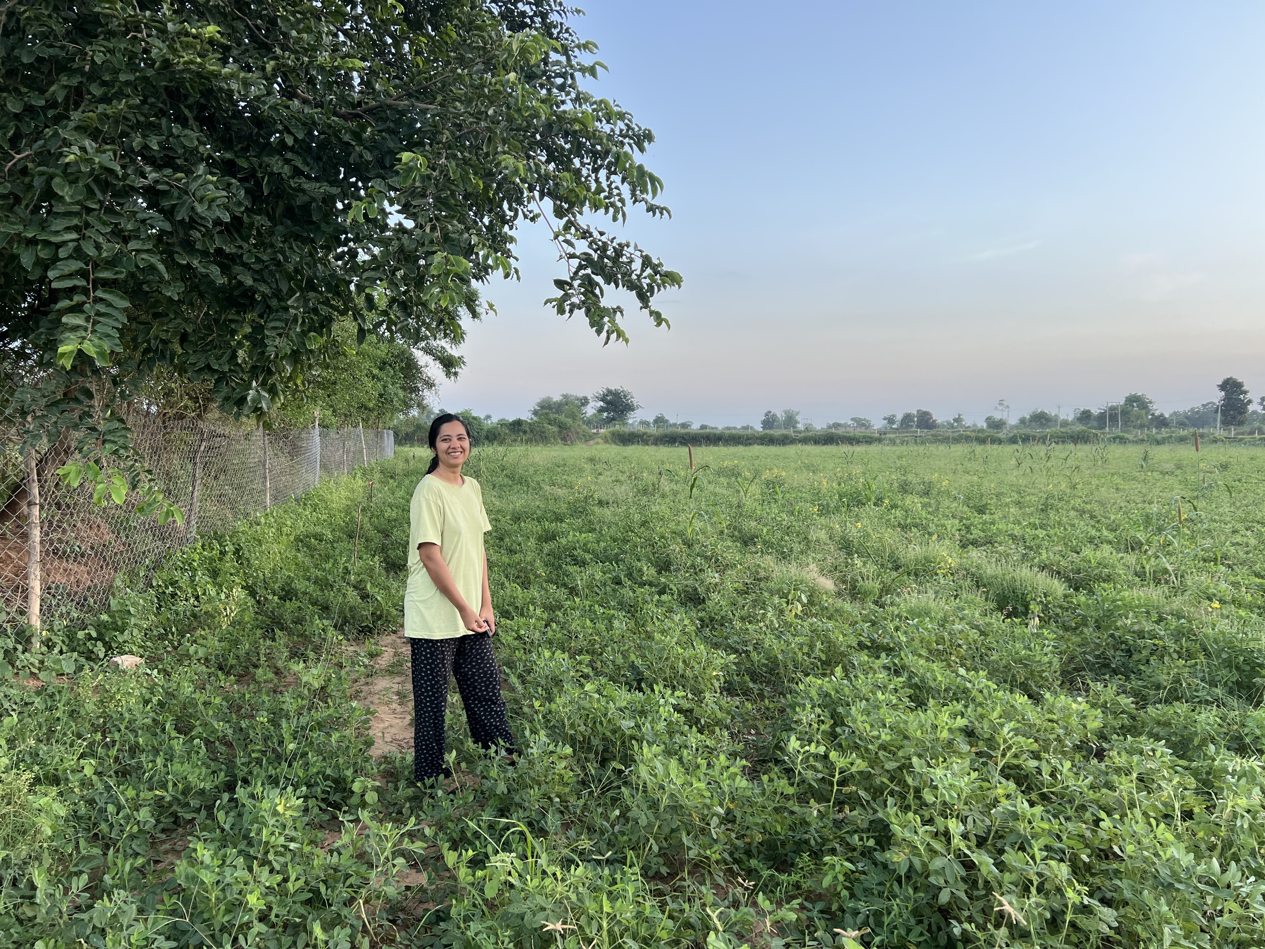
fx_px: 950
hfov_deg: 67.3
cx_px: 632
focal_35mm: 26
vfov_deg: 53.1
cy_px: 474
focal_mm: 5.7
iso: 50
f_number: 1.5
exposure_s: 1/121
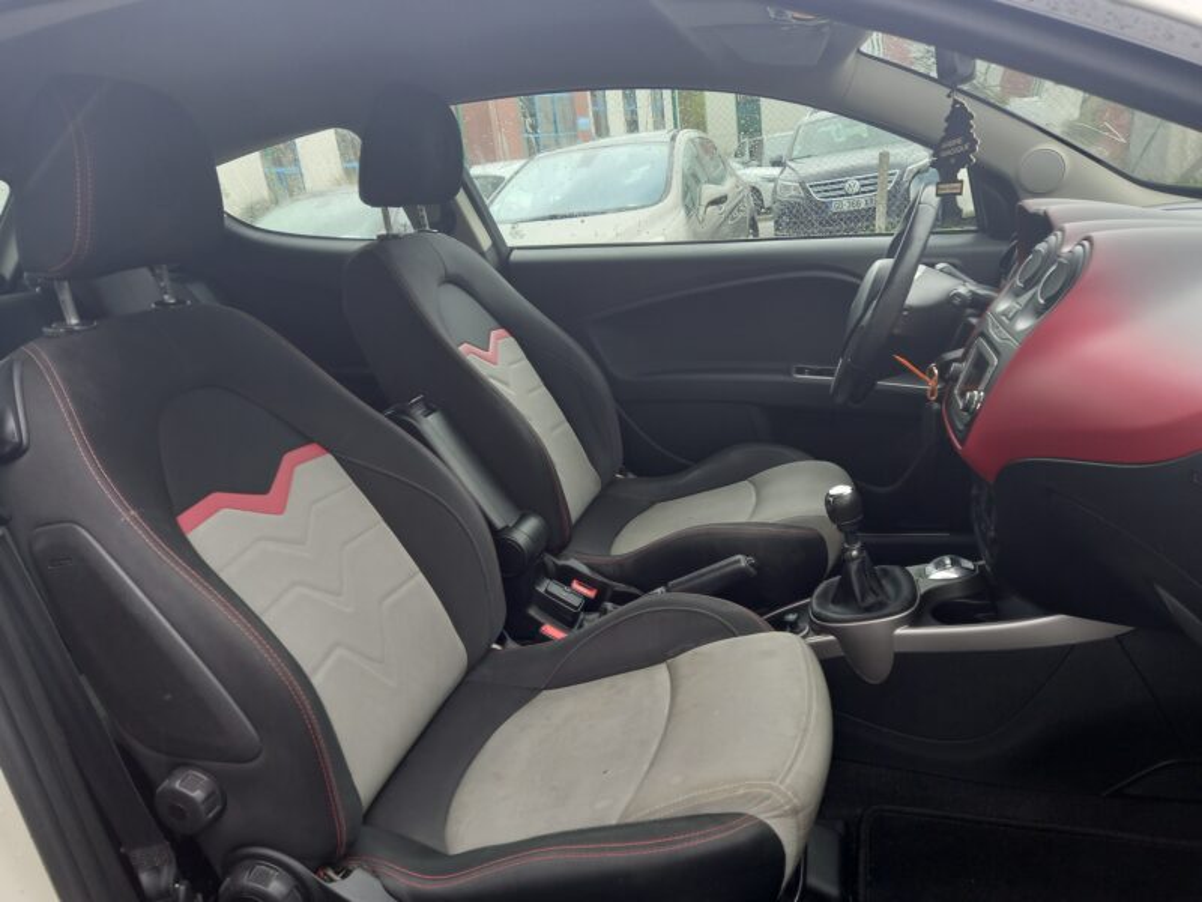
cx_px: 601
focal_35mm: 25
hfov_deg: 69.4
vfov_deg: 54.9
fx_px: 868
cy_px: 451
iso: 32
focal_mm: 4.6
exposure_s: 1/50
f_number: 2
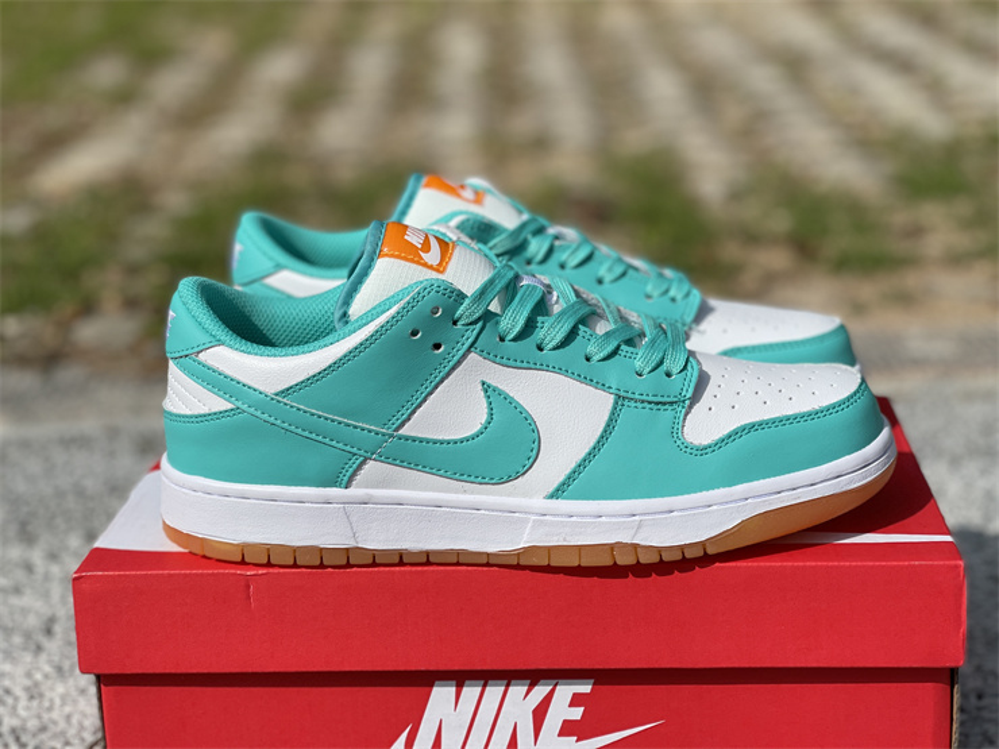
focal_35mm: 64
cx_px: 500
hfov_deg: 30.3
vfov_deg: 22.9
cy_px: 374
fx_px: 1847
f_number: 2.2
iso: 32
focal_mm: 7.5
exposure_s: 1/4065
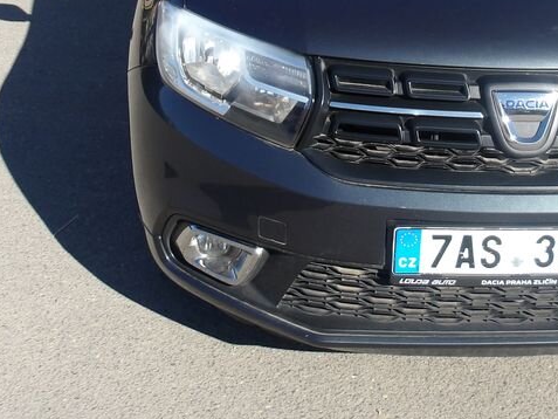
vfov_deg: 24.4
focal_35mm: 58
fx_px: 935
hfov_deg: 32.4
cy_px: 28
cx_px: 443
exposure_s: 1/811
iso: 100
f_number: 3
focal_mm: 4.9
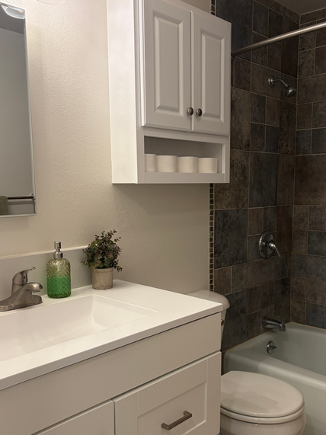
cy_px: 241
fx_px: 440
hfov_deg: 40.6
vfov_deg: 52.5
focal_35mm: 35
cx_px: 179
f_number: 1.6
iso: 125
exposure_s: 1/60
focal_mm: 5.96
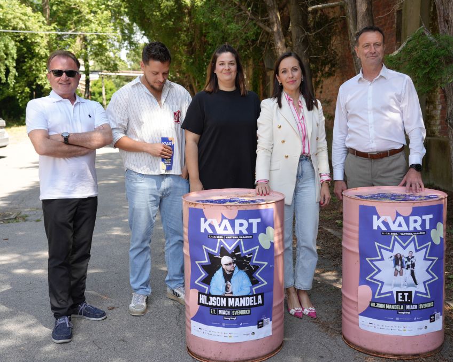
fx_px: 563
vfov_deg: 35.7
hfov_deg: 43.7
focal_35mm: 42
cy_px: 182
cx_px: 265
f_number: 4
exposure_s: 1/200
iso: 100
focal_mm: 37
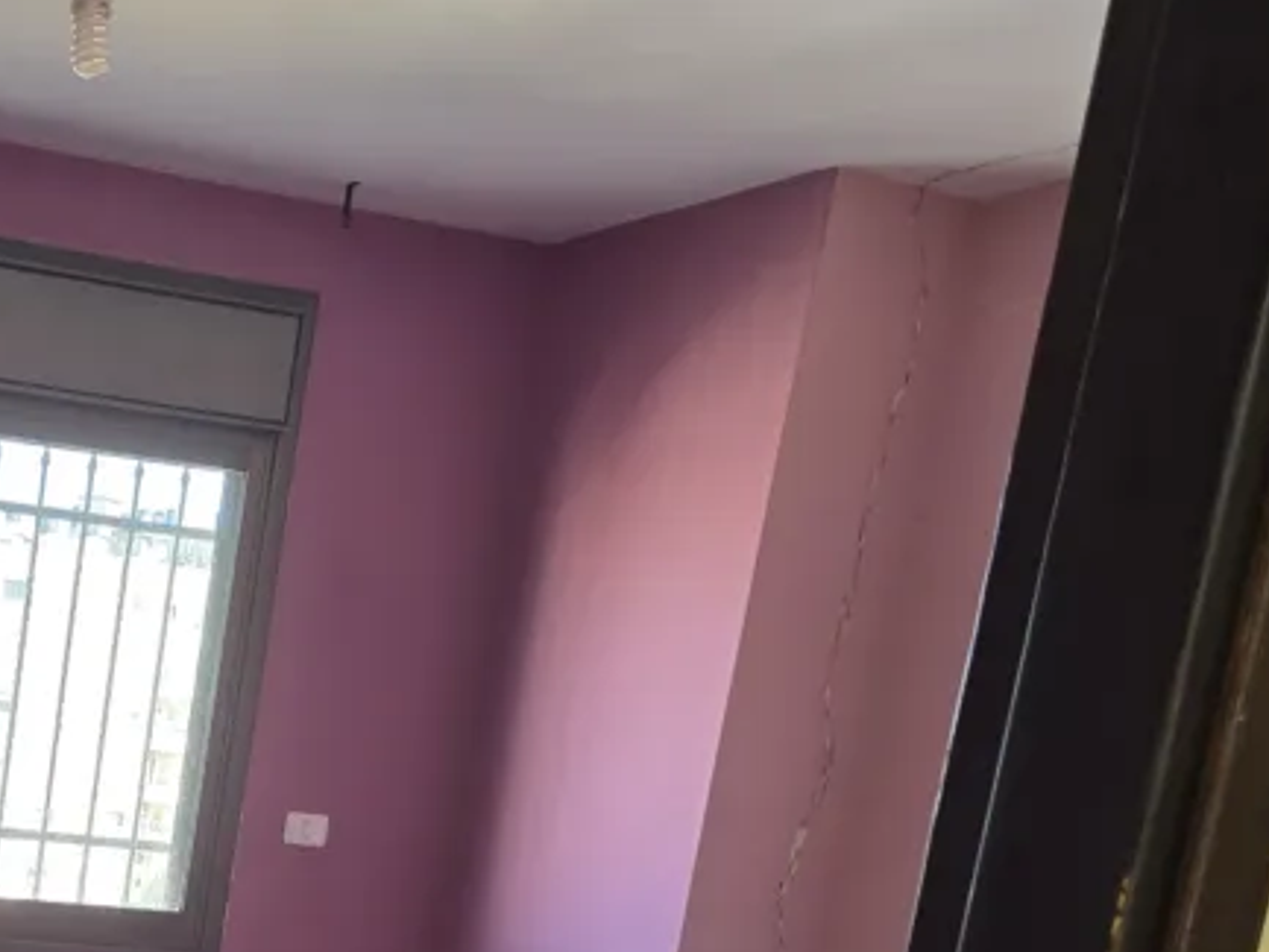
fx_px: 1870
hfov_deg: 33.2
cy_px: 996
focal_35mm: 51
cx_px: -94
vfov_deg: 26.7
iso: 100
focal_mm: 6.3
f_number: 1.7
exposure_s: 1/100
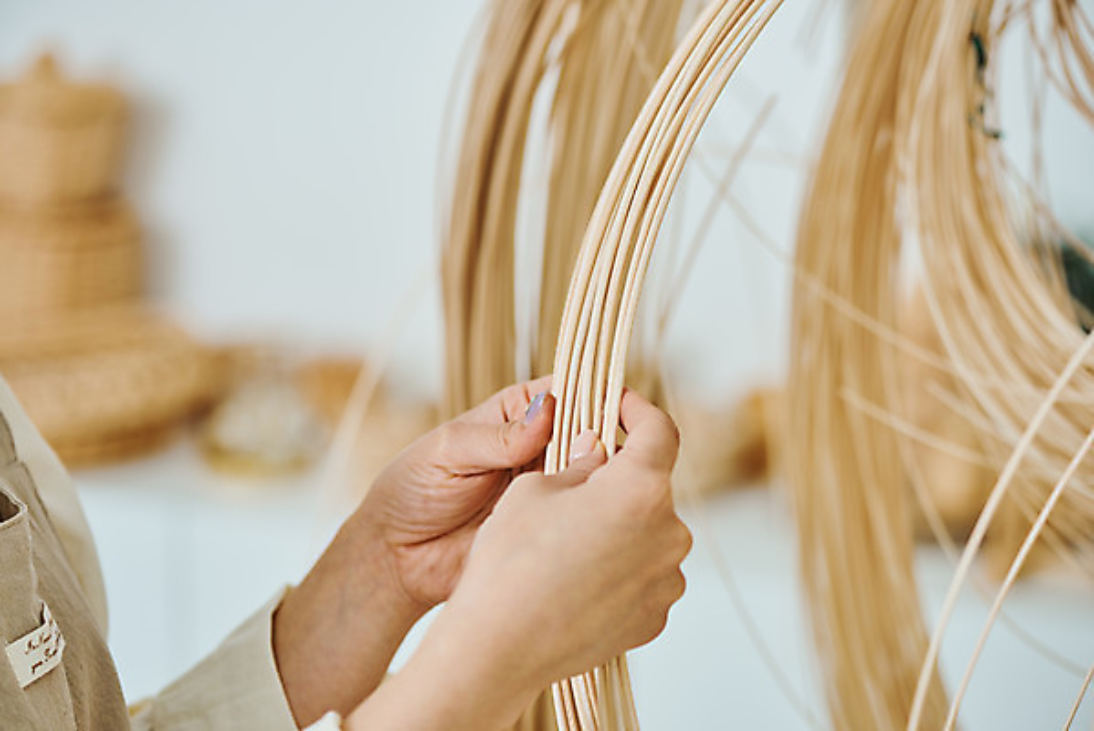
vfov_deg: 13.1
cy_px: 366
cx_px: 547
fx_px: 3192
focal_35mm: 105
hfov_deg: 19.4
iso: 100
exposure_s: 1/125
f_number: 5
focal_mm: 105
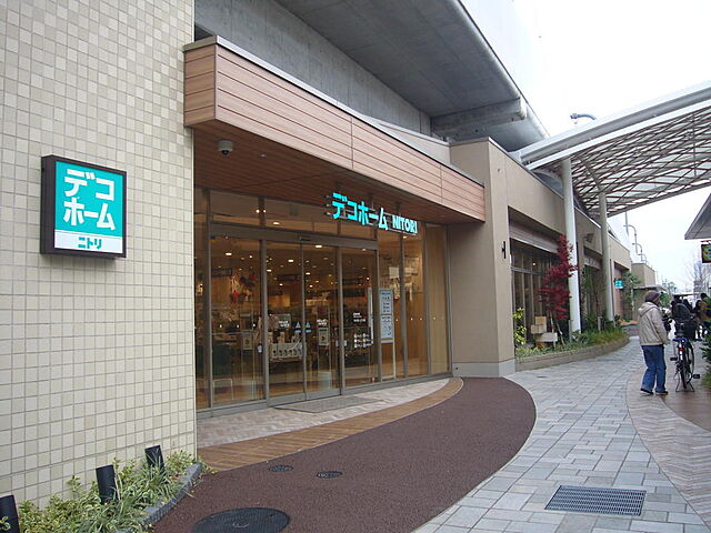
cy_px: 266
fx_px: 657
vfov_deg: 44.2
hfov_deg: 56.8
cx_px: 356
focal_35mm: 32
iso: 80
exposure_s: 1/125
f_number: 2.9
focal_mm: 5.2
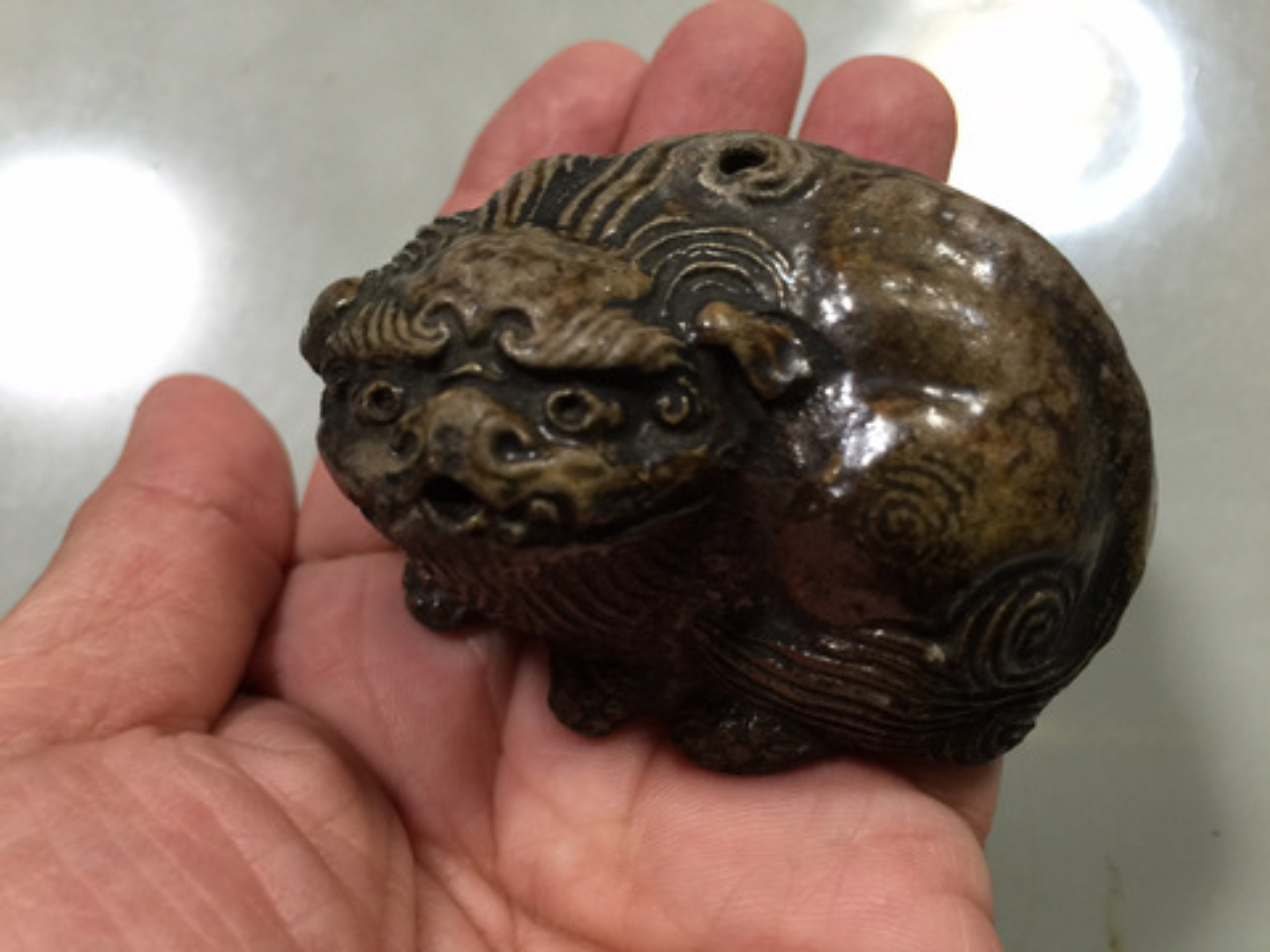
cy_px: 476
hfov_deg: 61.7
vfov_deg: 48.2
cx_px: 635
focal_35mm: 29
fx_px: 1064
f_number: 2.2
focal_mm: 4.15
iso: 80
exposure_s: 1/33
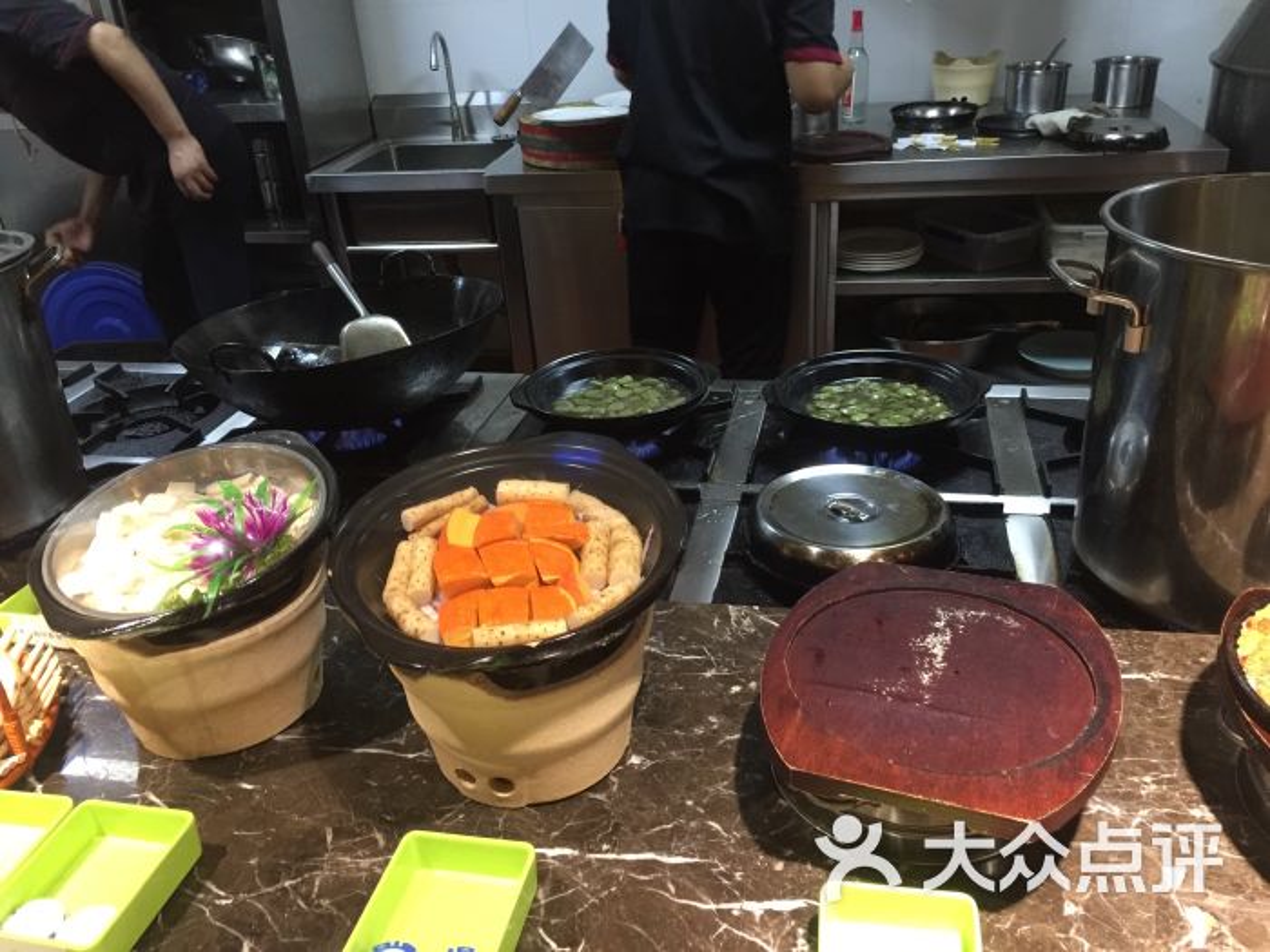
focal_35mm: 29
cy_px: 476
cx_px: 635
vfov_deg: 48.2
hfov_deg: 61.7
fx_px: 1064
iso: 125
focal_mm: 4.15
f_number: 2.2
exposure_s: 1/17
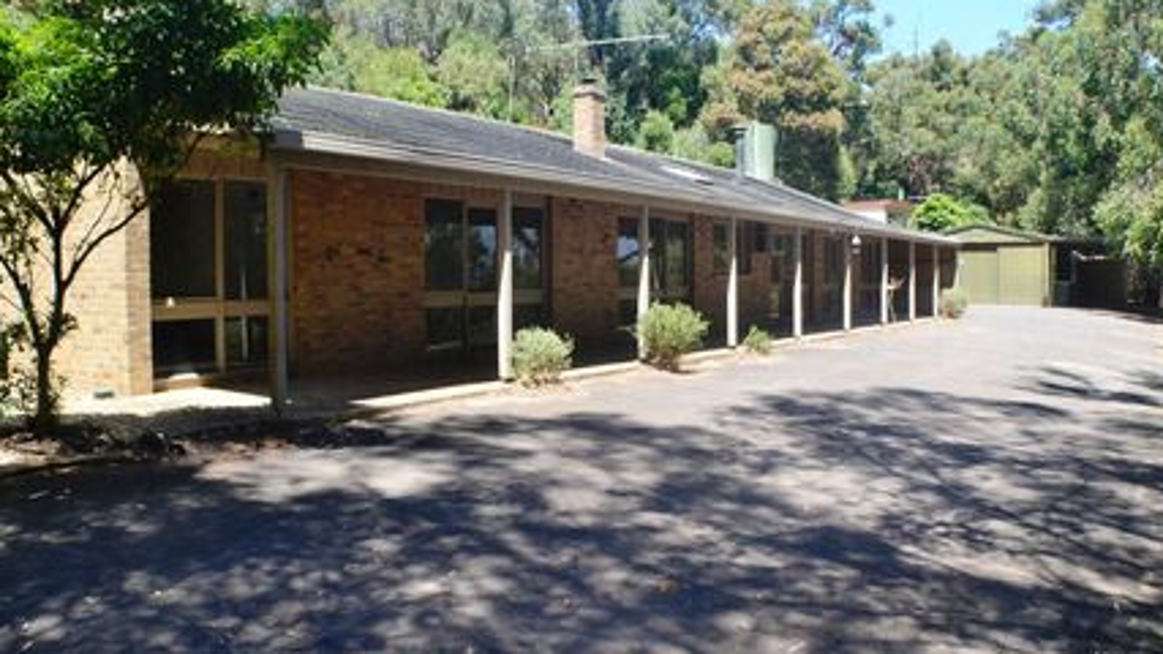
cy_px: 298
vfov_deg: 31.2
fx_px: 1172
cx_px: 547
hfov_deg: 52.8
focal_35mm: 38
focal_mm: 22
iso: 400
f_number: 10
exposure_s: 1/200
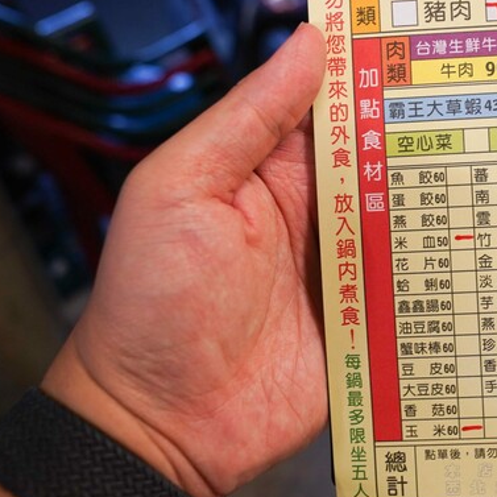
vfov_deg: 36.7
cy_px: 204
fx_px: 747
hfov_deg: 33.8
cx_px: 488
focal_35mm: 46
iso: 640
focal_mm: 24
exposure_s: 1/30
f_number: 4.5
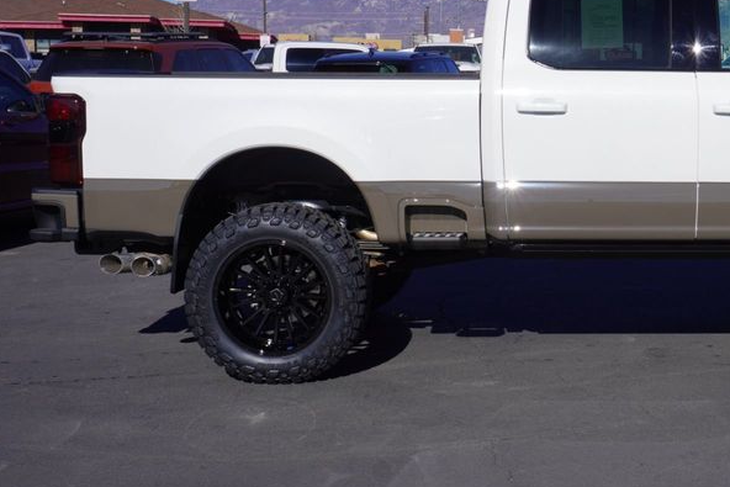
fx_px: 1316
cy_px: 186
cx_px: 603
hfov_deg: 30.1
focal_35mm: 65
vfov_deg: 20.9
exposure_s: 1/320
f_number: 11
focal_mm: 25
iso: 100
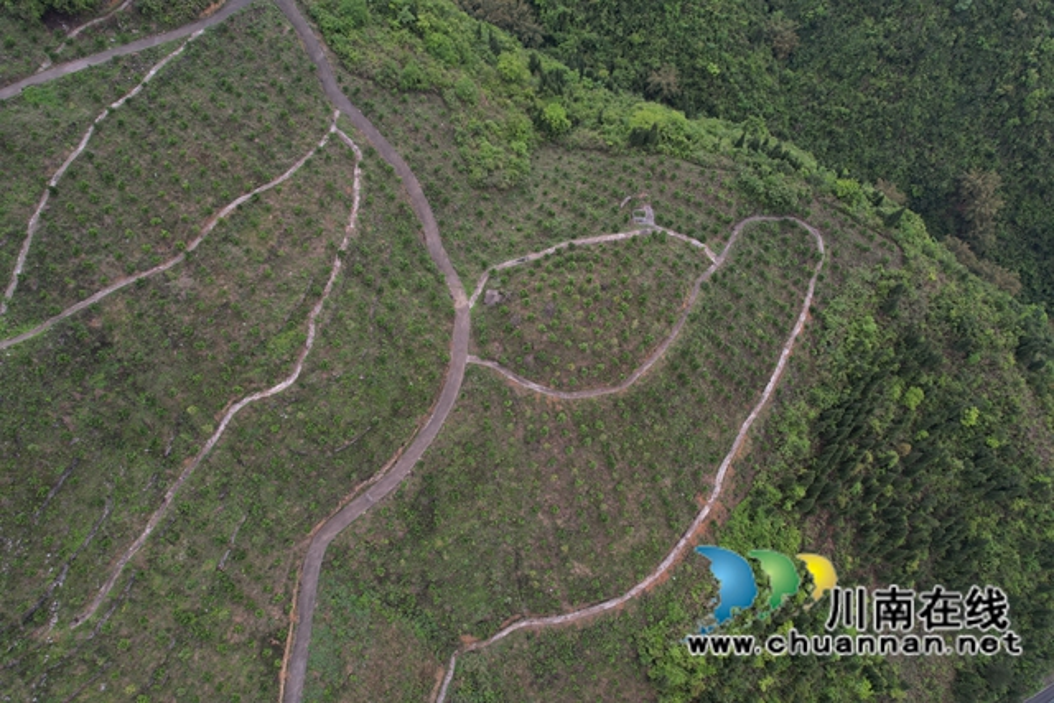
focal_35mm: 22
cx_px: 527
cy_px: 352
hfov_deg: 78.6
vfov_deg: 57.3
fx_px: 644
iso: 100
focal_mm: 8.38
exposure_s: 1/500
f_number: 2.8
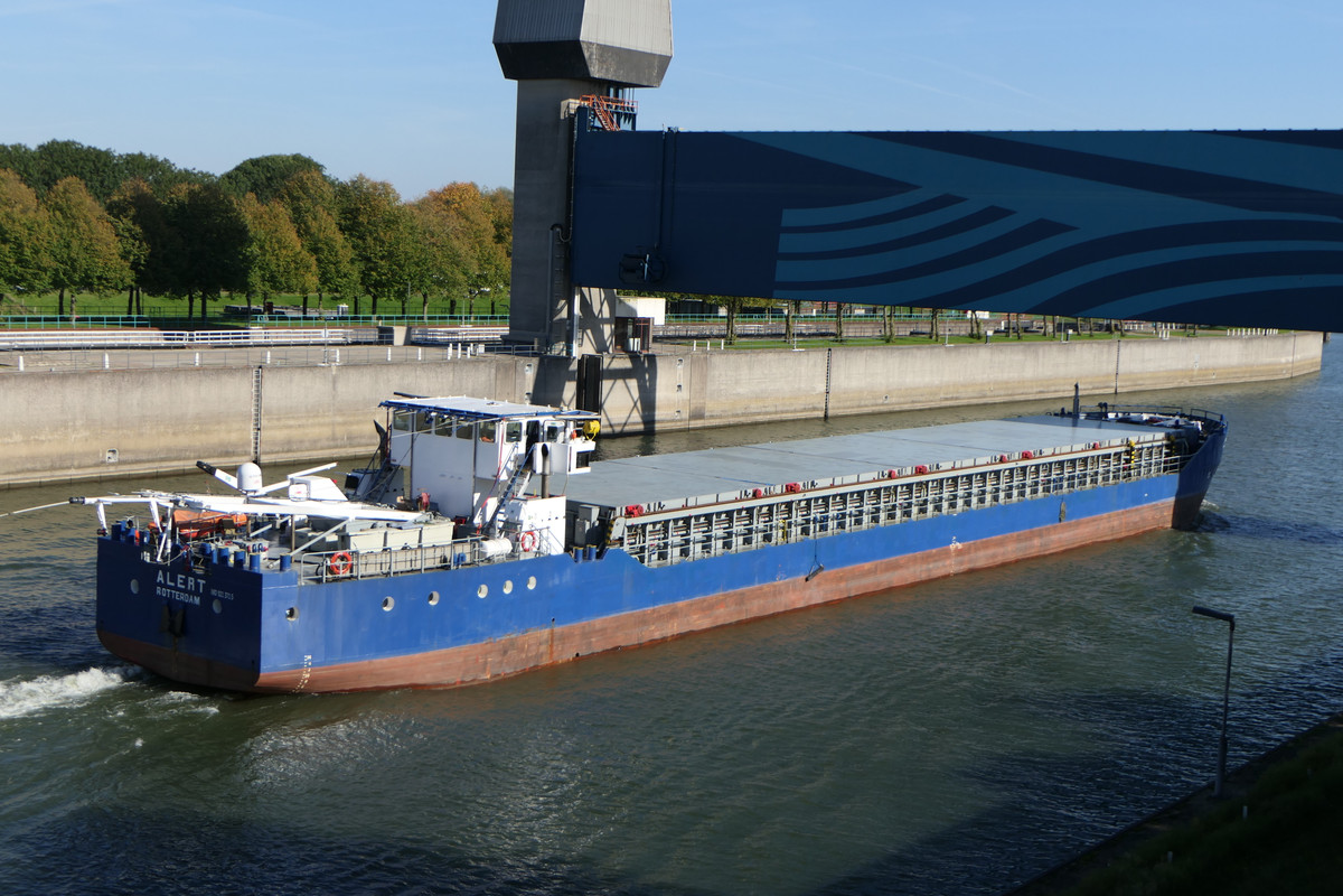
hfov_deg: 41.1
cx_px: 672
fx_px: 1791
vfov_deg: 28.1
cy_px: 448
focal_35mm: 48
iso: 125
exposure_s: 1/1000
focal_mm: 17.8
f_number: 4
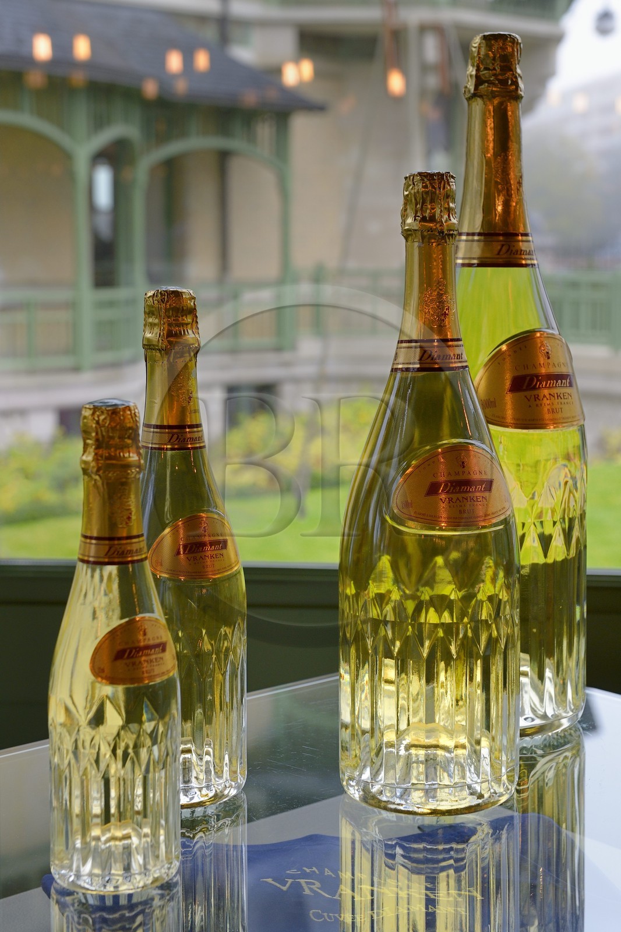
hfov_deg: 24.6
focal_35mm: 55
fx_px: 1424
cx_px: 310
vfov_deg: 36.3
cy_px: 466
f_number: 6.3
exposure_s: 1/80
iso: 400
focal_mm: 55
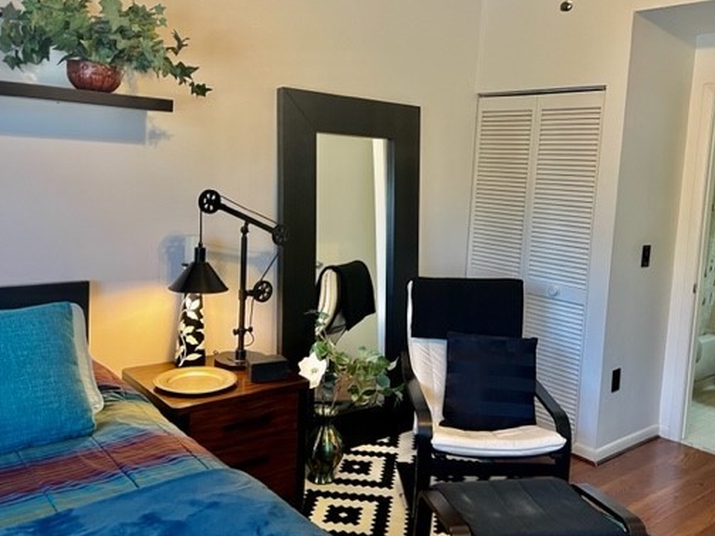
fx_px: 682
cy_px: 231
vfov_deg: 42.8
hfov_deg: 55.2
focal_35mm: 33
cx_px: 397
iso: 160
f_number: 1.5
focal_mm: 5.7
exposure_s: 1/60
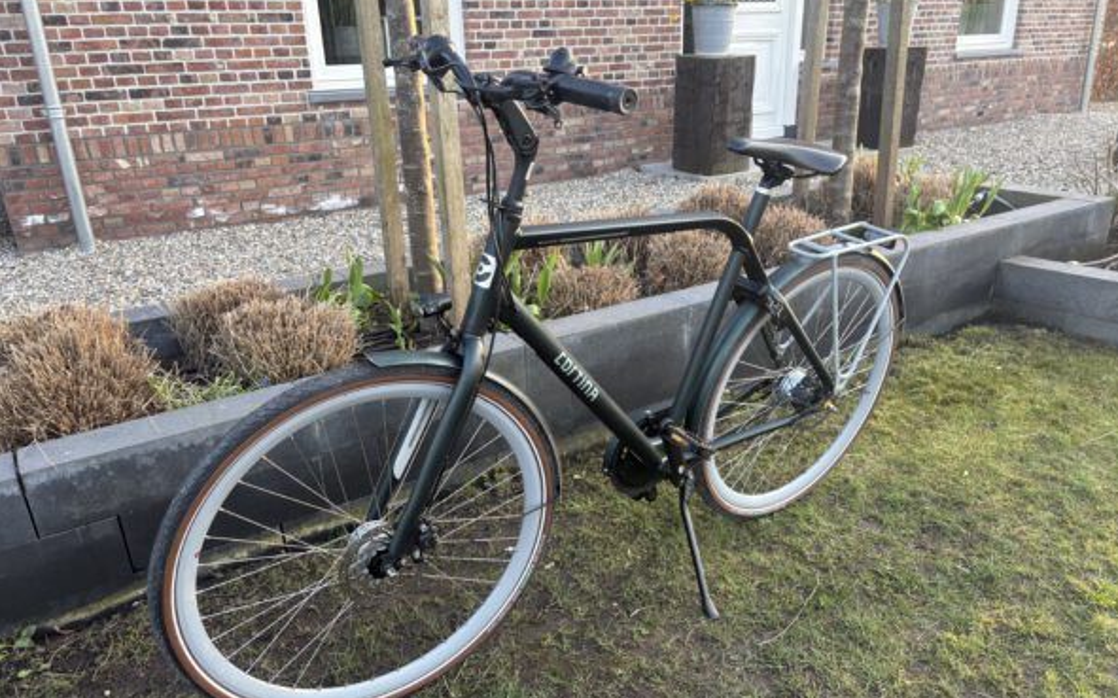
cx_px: 564
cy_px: 378
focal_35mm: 28
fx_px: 853
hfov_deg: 66.5
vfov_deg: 44.5
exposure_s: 1/122
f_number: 1.6
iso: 50
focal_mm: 5.96
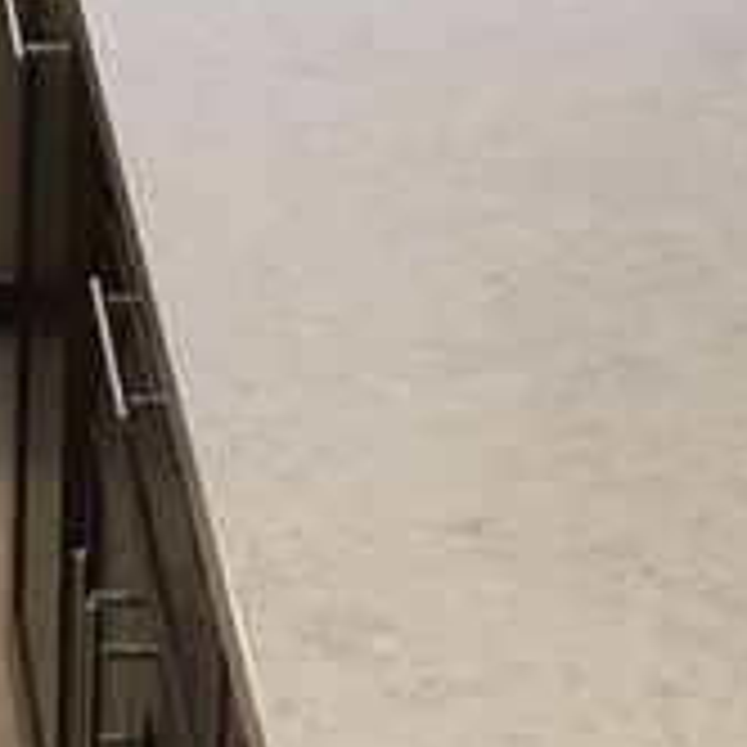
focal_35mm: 161
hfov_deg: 9.8
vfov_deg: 10.7
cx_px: -936
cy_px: -40
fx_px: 3931
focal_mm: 3.99
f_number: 1.8
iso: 40
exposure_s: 1/24
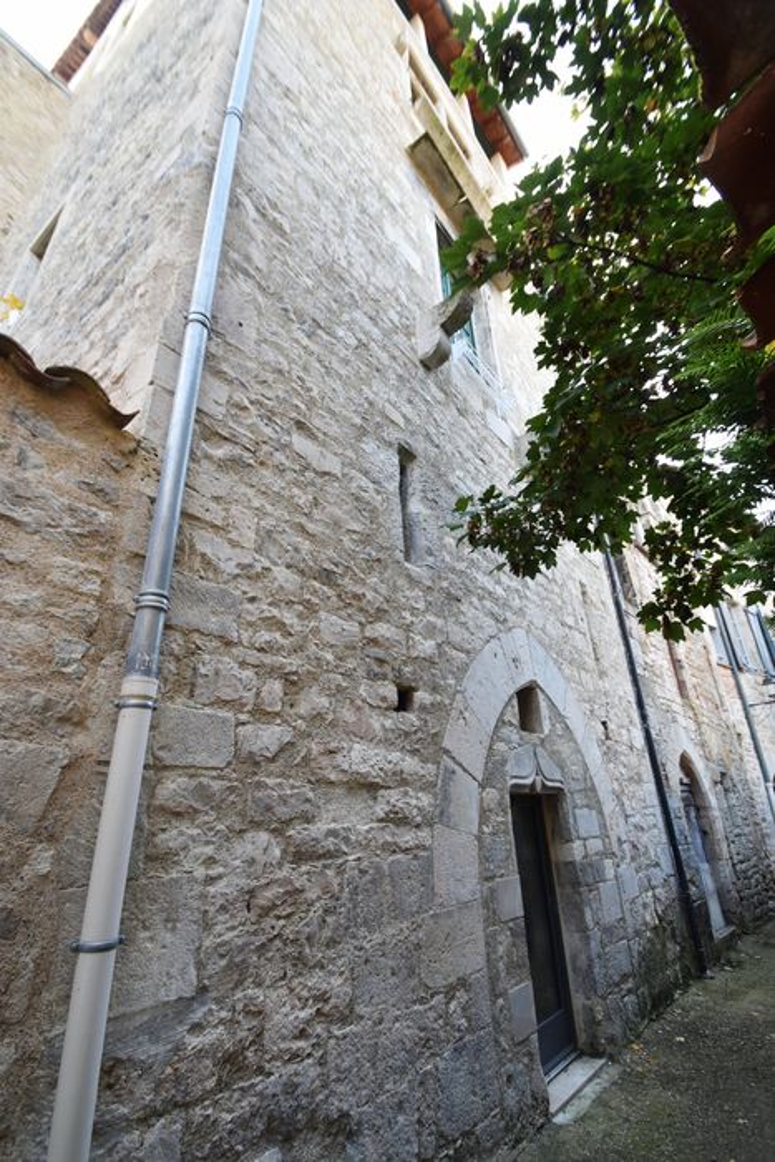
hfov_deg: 77.4
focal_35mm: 15
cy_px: 581
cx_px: 388
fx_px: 484
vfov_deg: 100.4
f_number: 5.6
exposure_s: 1/125
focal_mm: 10
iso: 400
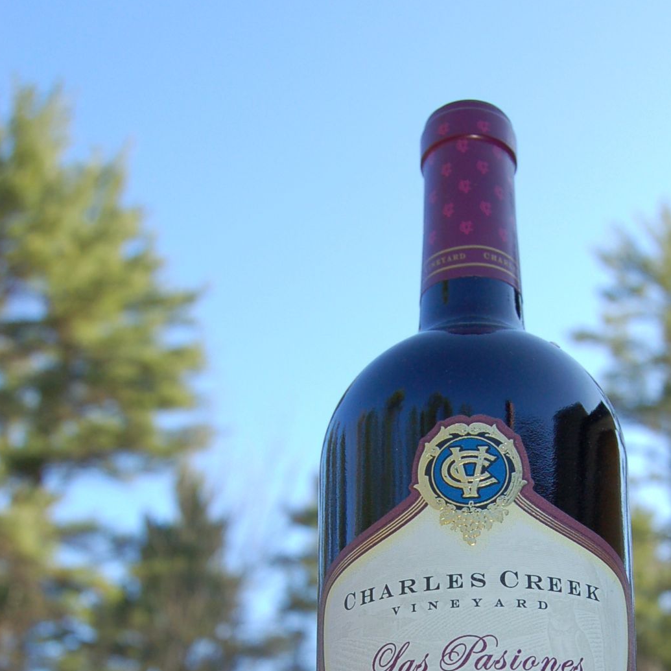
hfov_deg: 27.9
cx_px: 478
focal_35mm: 61
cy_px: 582
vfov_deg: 27.3
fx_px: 1338
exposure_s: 1/500
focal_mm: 22
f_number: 5
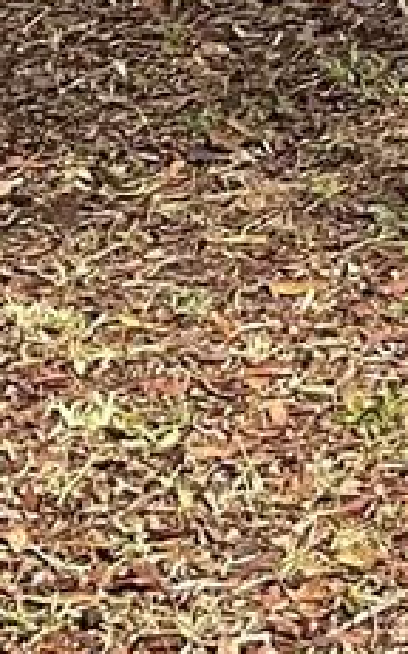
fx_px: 3797
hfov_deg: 5.7
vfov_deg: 9.1
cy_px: -742
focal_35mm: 213
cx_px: 1266
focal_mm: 3
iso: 16
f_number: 1.8
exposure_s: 1/781
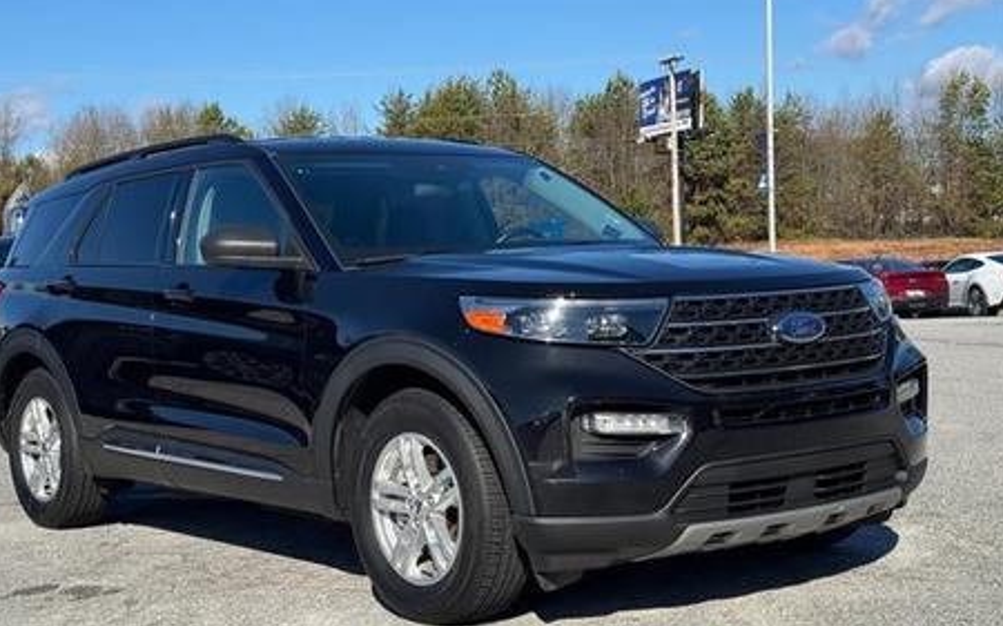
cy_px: 372
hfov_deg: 35.7
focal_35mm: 57
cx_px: 448
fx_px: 1558
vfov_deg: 22.7
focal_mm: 6.76
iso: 64
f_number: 1.78
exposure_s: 1/4310
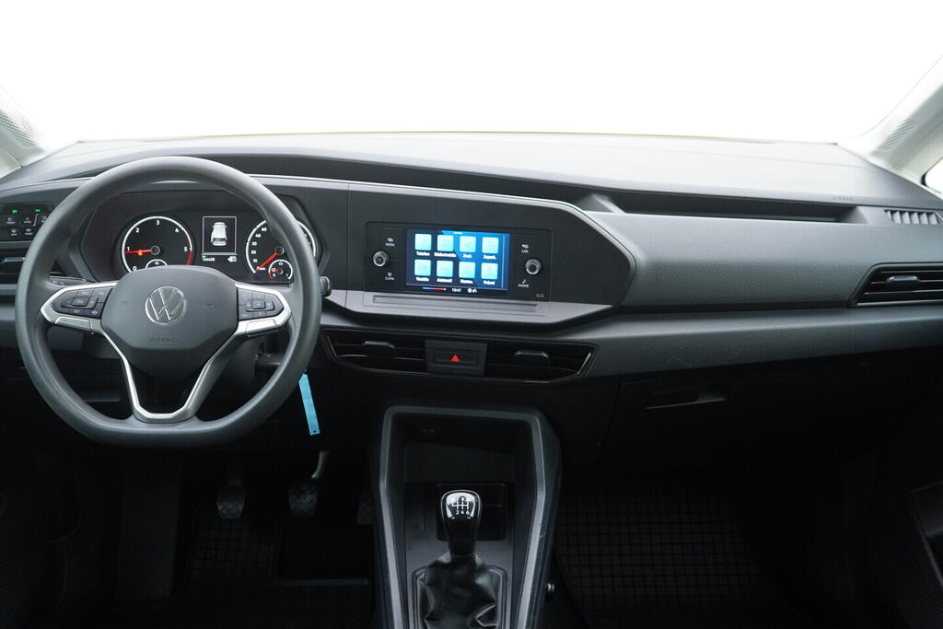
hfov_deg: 53.1
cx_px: 472
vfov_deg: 36.9
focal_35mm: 36
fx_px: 943
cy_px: 314
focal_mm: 24
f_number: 2.8
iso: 250
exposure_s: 1/40
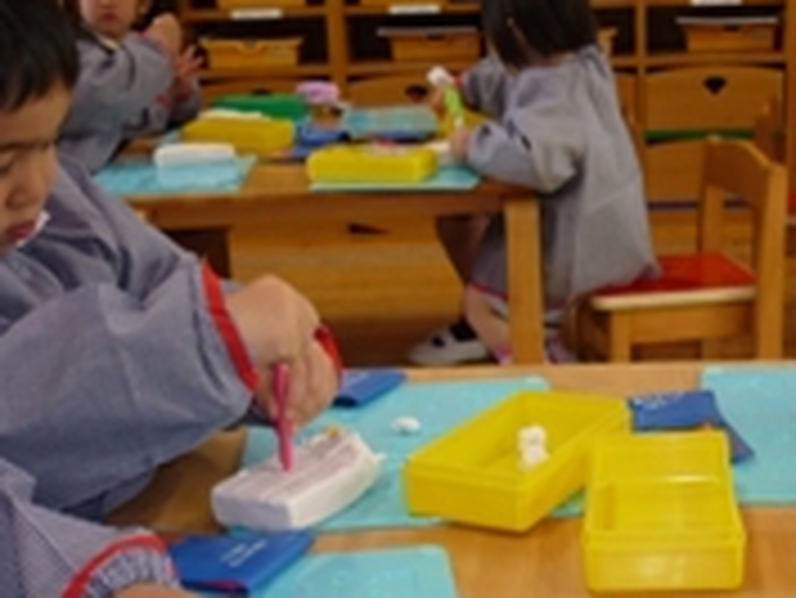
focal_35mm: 67
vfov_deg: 21.6
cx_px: 526
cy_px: 504
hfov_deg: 28.8
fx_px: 1542
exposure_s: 1/30
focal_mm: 5.5
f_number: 2.8
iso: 100
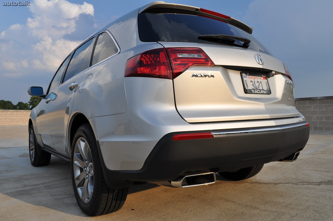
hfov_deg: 67.4
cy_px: 110
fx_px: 249
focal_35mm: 27
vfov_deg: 47.8
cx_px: 166
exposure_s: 1/320
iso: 200
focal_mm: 18
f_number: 9
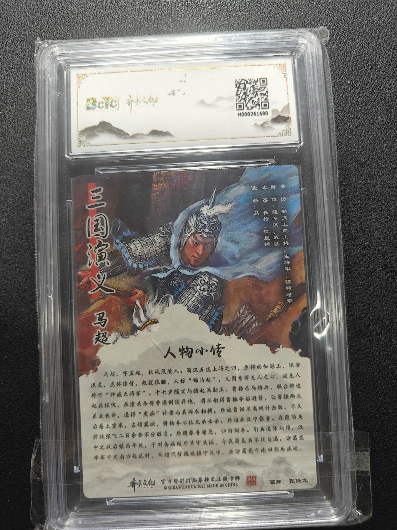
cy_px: 265
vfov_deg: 71.6
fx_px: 367
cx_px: 198
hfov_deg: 56.8
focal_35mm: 24
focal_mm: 5.59
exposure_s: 1/50
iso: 200
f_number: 1.8
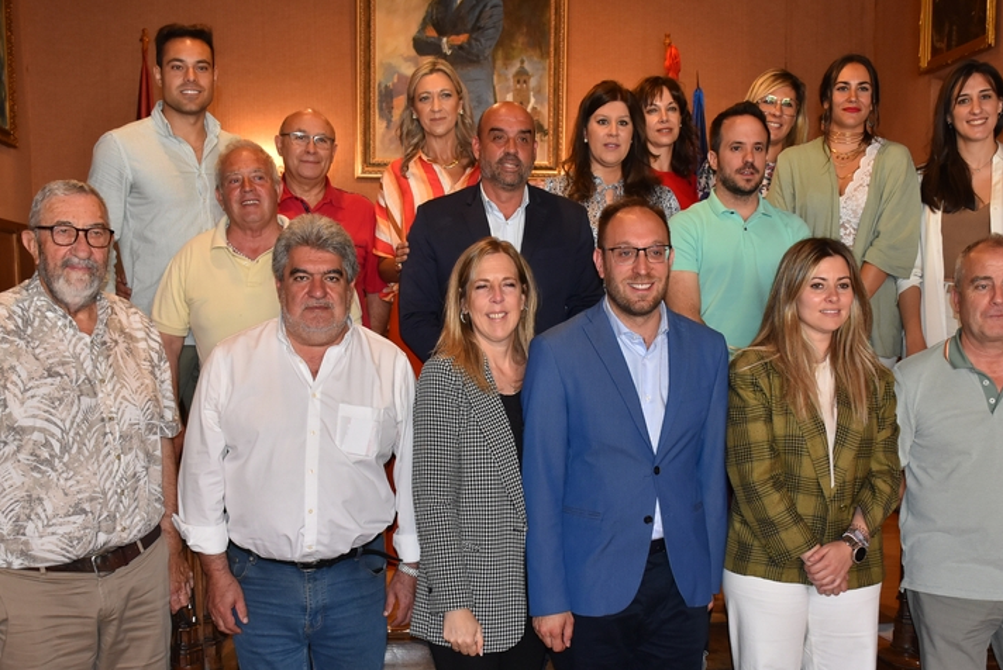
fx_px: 1217
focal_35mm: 44
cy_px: 407
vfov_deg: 30.7
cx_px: 525
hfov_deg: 44.8
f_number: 4.5
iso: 800
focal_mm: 23
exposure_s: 1/80
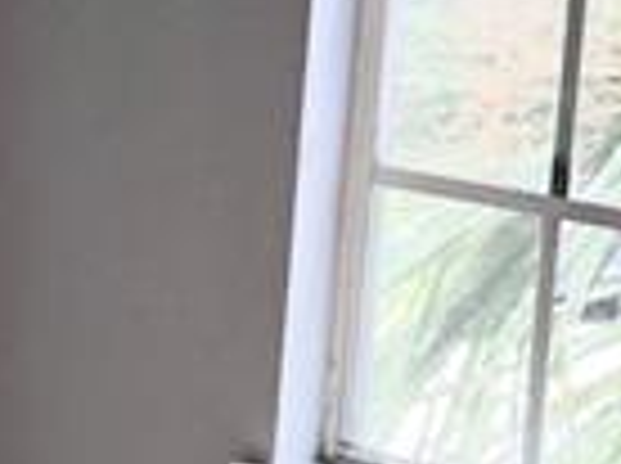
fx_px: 3725
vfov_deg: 7.1
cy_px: 252
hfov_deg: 9.0
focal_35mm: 208
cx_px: -598
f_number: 1.8
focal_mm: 4
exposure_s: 1/120
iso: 50
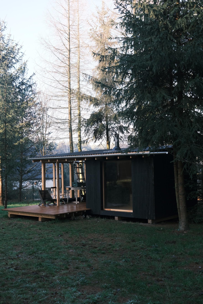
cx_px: 102
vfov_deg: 47.4
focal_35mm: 41
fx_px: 347
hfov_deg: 32.6
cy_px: 152
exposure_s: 1/160
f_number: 4.5
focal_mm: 27
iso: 400
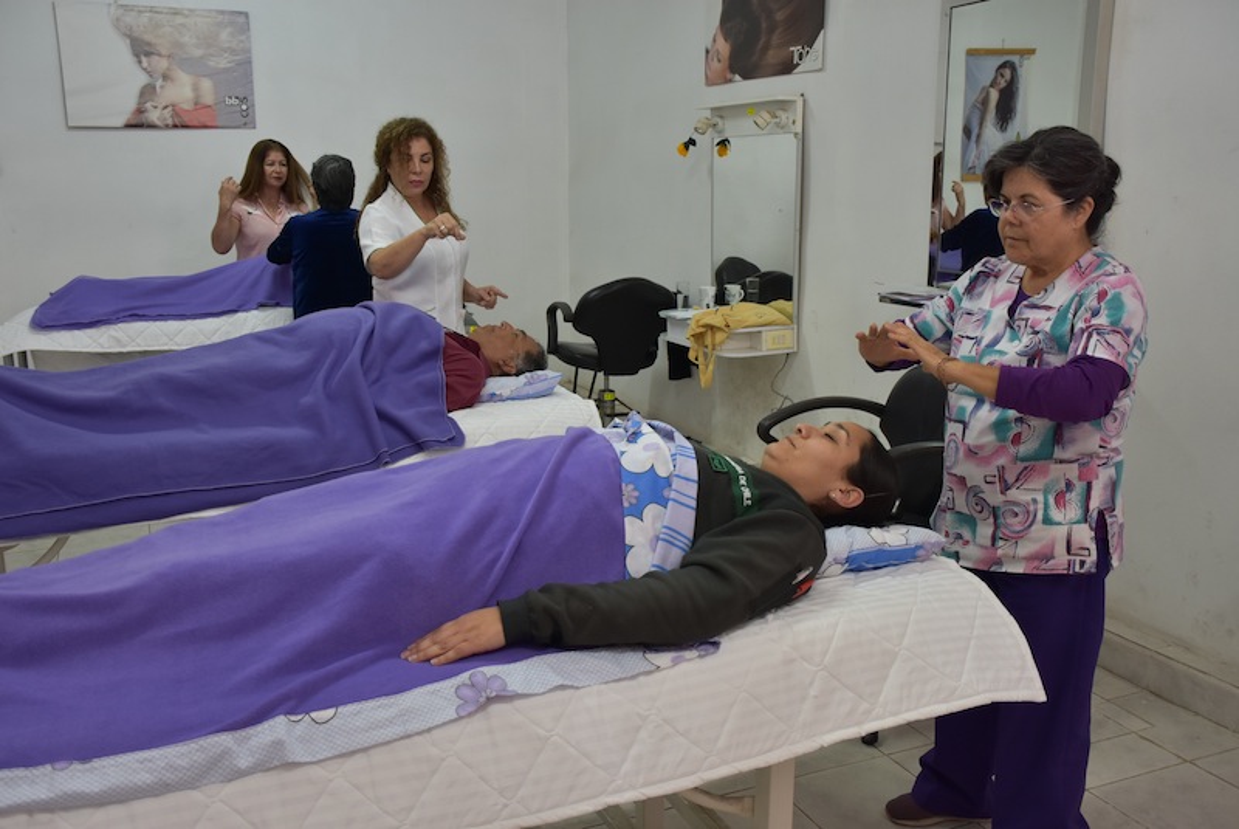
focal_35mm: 33
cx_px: 620
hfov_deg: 57.2
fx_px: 1137
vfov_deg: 40.0
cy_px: 414
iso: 400
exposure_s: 1/60
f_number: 3.5
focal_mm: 22
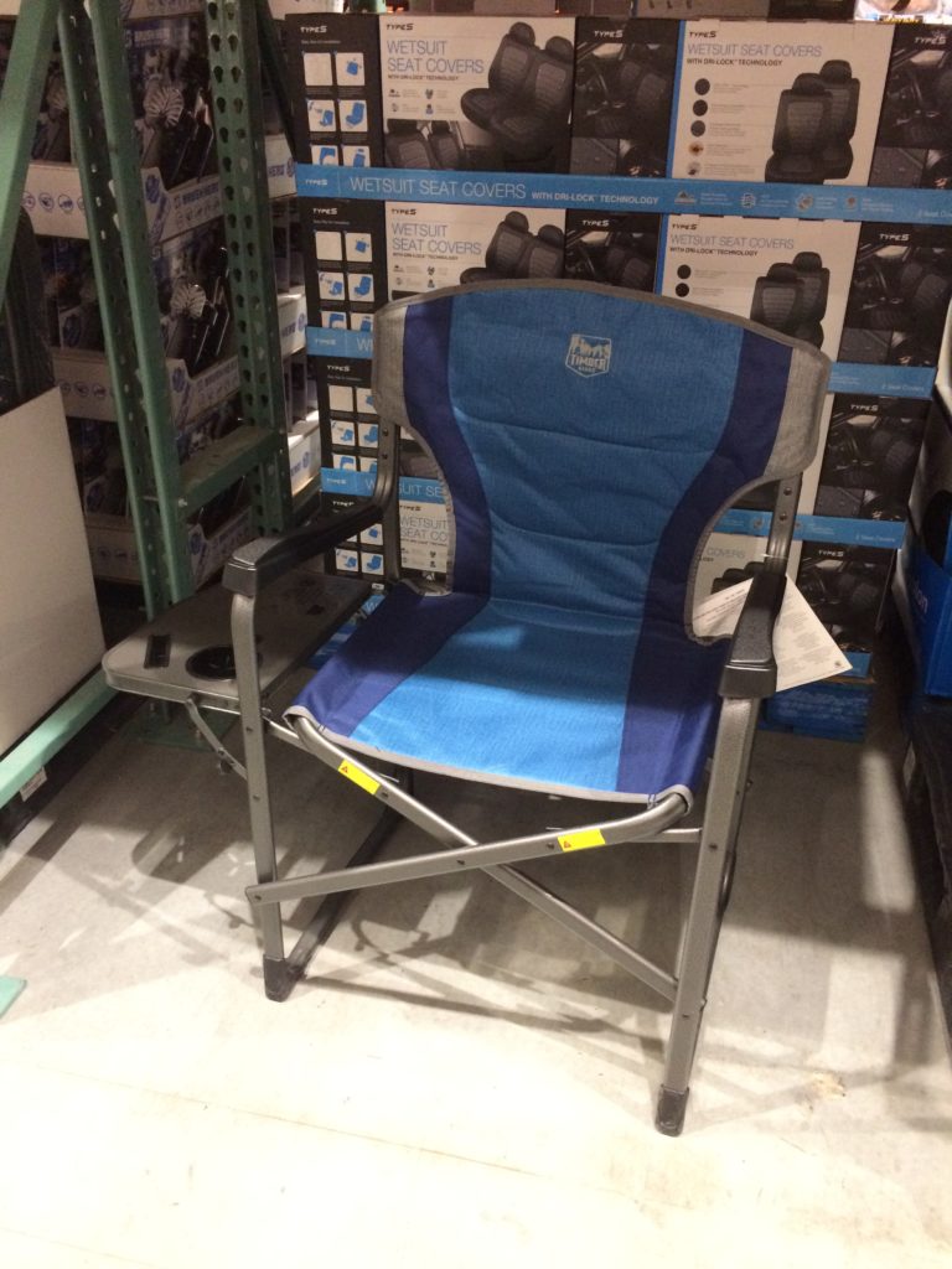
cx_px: 476
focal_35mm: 29
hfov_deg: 48.2
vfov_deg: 61.7
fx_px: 1063
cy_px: 634
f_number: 2.2
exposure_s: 1/25
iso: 250
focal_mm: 4.15
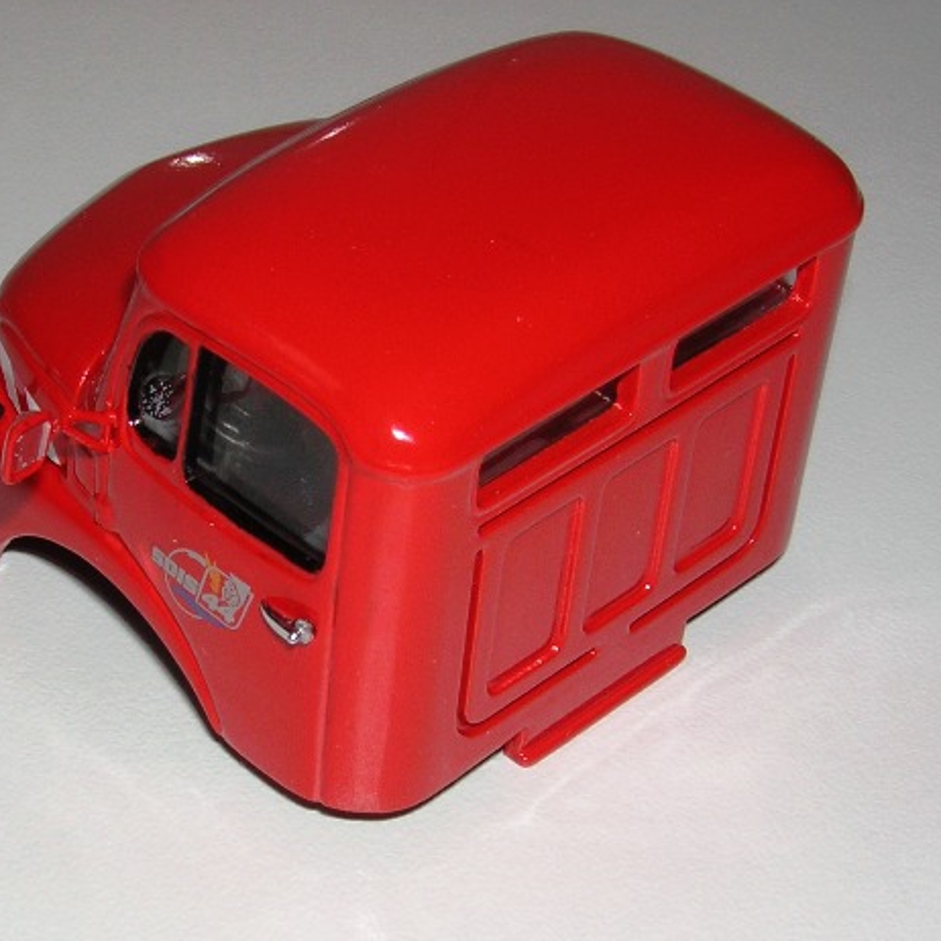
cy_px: 485
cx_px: 369
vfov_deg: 16.7
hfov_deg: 16.7
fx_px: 3199
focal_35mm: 104
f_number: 8.2
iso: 100
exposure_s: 1/60.1
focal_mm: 11.1
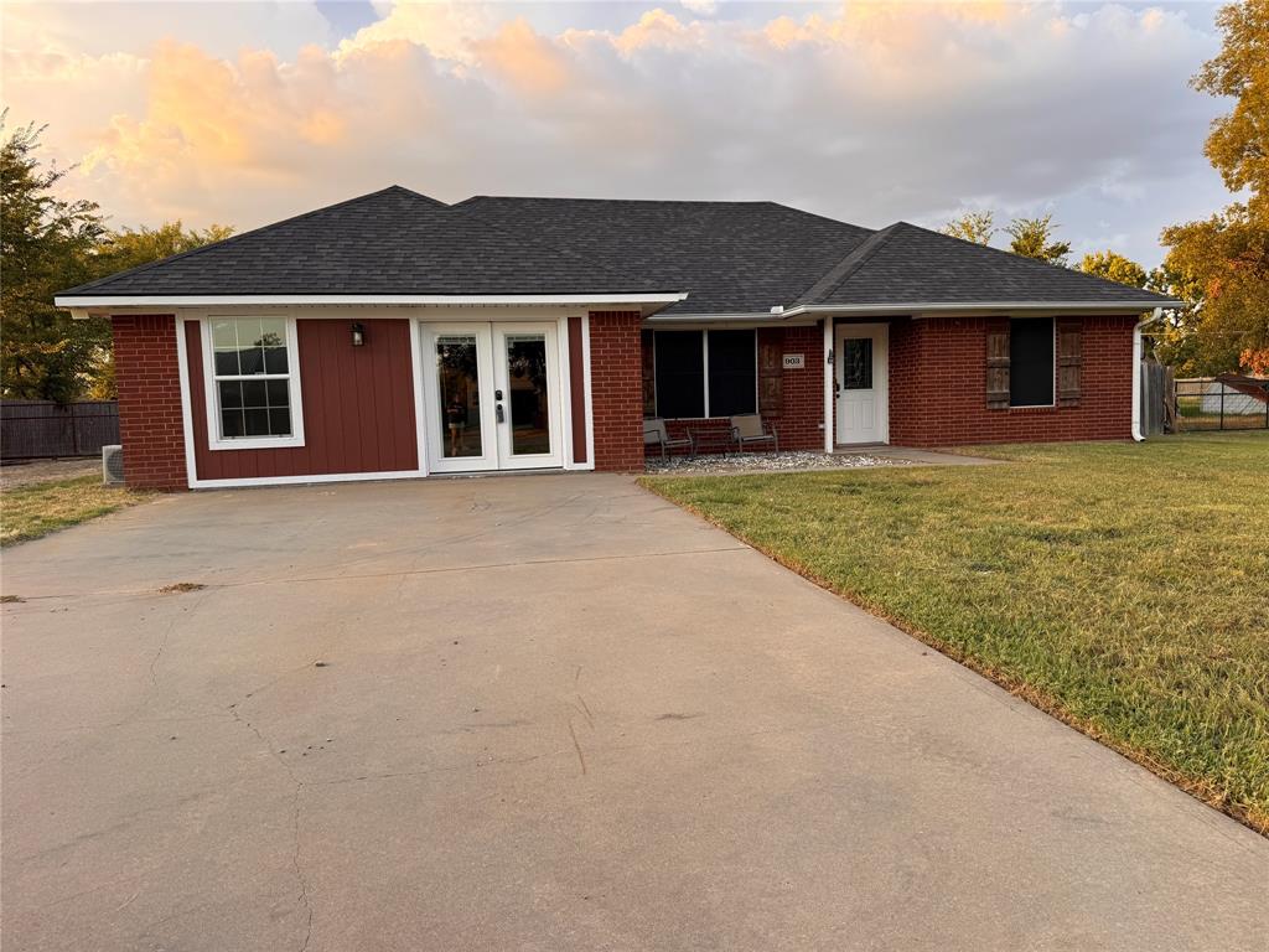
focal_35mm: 24
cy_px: 476
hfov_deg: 71.6
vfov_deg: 56.8
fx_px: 880
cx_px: 634
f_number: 1.78
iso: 80
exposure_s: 1/399
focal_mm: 6.76
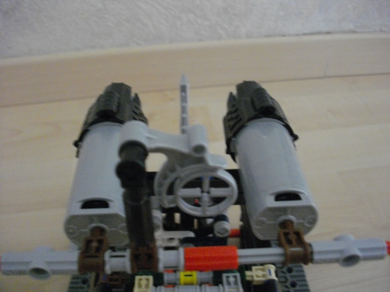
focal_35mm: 32
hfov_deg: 56.8
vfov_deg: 44.2
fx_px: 361
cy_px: 146
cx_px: 195
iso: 800
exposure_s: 1/10
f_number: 2.9
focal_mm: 5.7
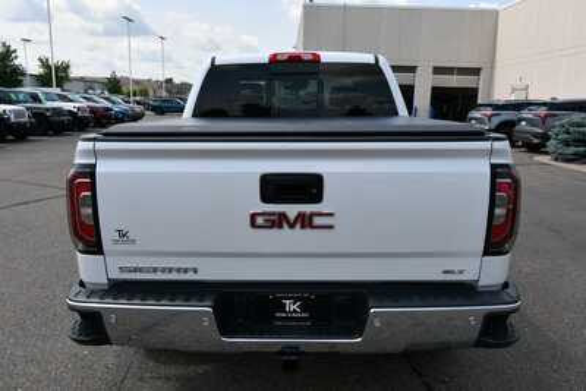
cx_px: 293
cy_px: 196
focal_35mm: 30
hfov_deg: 61.9
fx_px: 488
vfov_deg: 43.6
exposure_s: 1/250
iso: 100
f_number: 8
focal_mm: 20
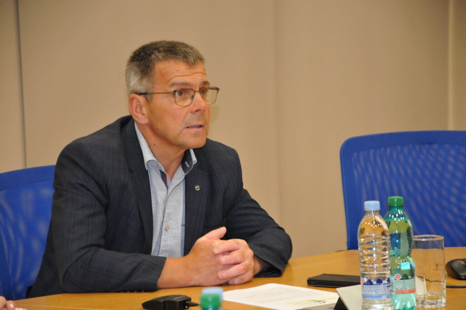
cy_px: 155
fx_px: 2036
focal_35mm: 158
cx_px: 233
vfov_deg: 8.7
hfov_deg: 13.1
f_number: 5.6
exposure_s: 1/125
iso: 2000
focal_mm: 105
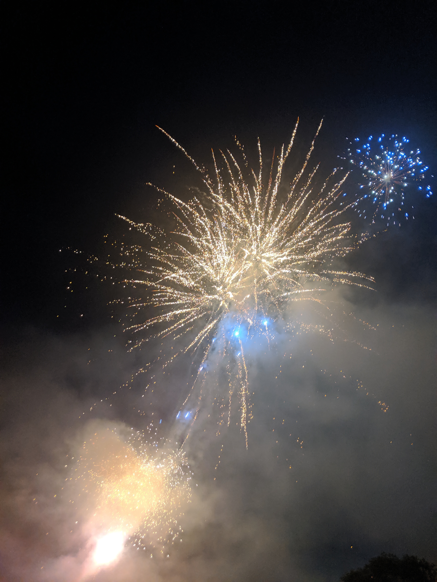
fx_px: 454
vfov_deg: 65.3
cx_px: 218
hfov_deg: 51.4
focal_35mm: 27
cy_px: 291
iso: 258
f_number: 1.8
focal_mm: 4.44
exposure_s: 1/40.1
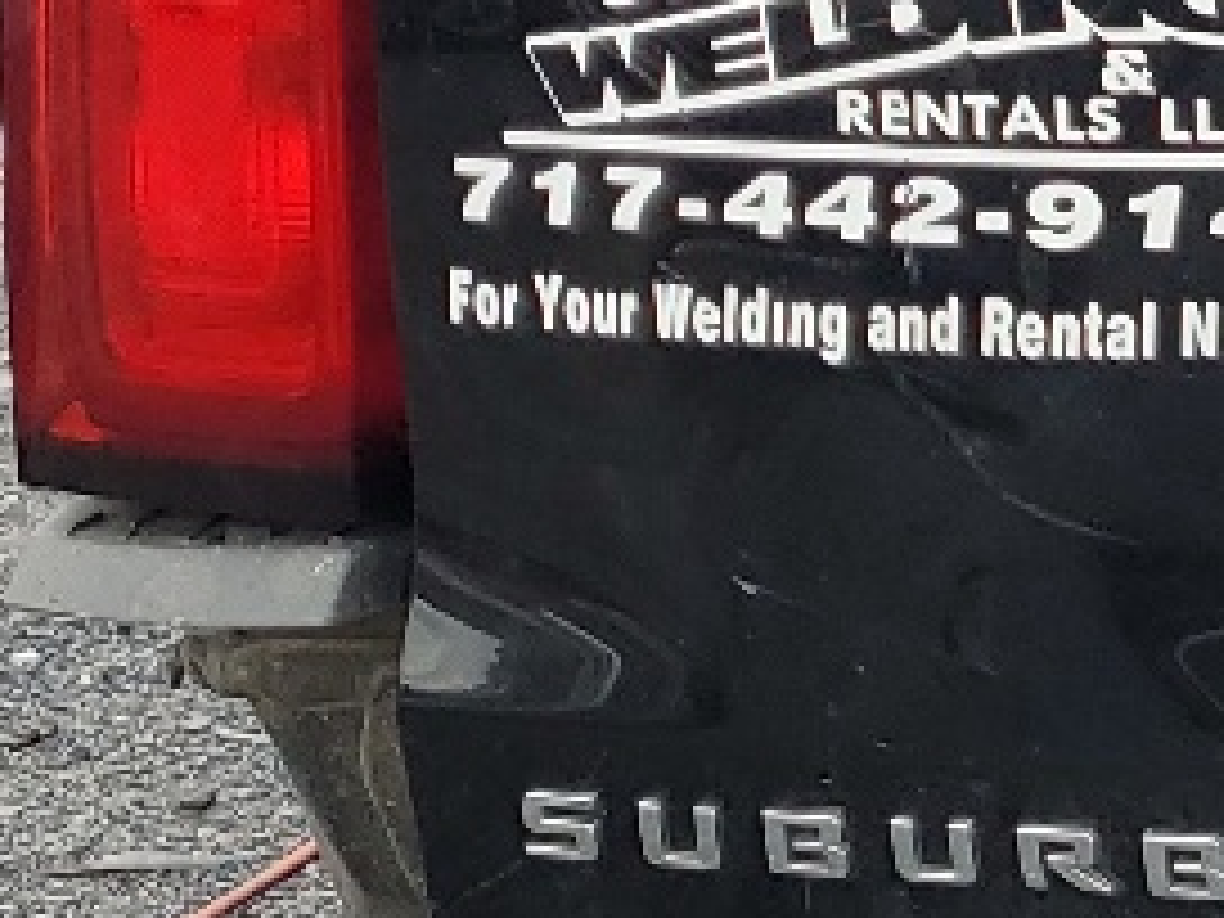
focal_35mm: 153
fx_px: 5410
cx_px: 2844
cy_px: -153
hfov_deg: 11.1
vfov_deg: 9.6
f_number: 1.5
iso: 50
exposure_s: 1/1429
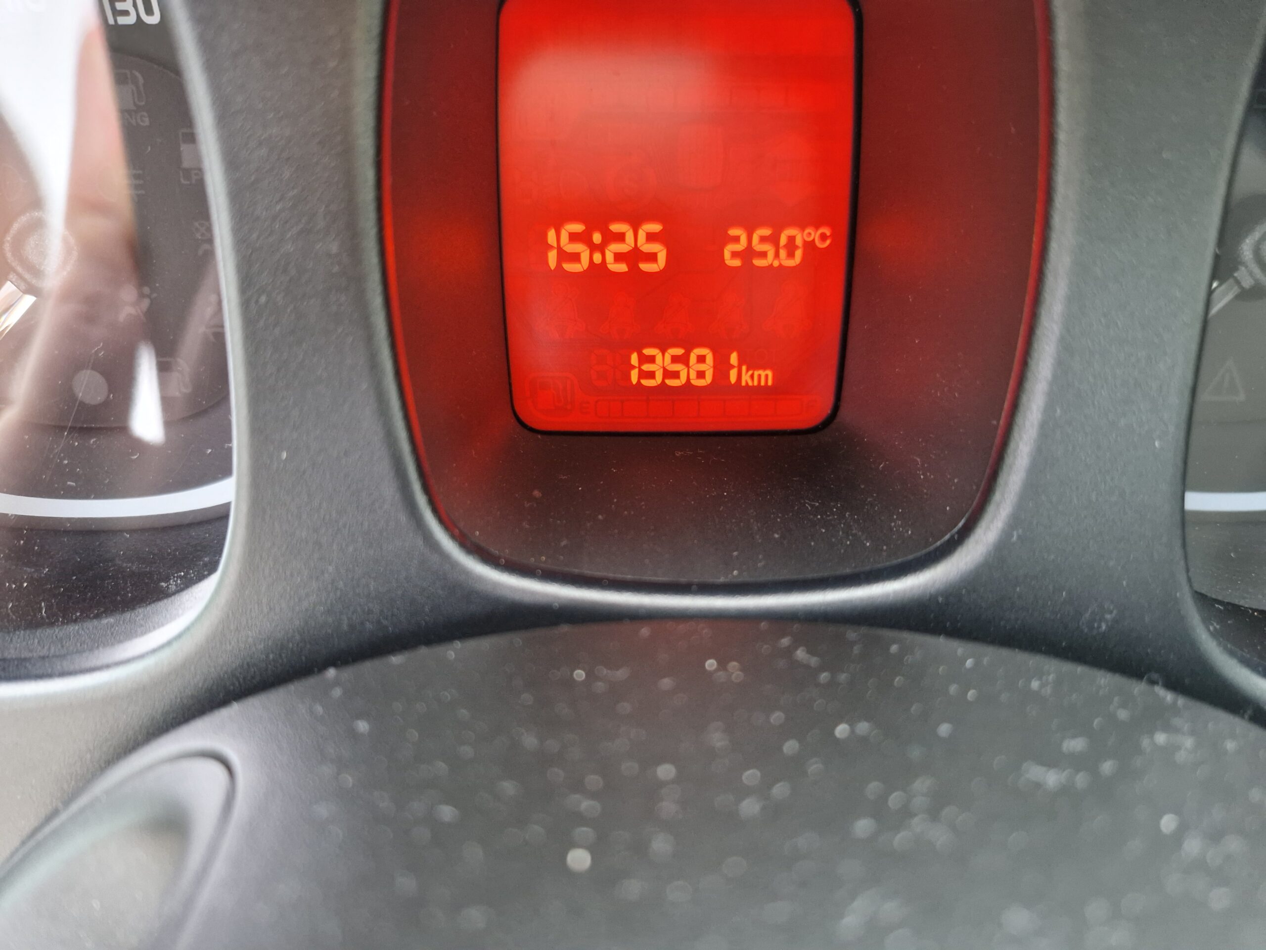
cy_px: 475
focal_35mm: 23
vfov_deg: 58.9
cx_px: 633
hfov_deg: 73.9
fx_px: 841
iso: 500
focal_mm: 5.4
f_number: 1.8
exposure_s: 1/50
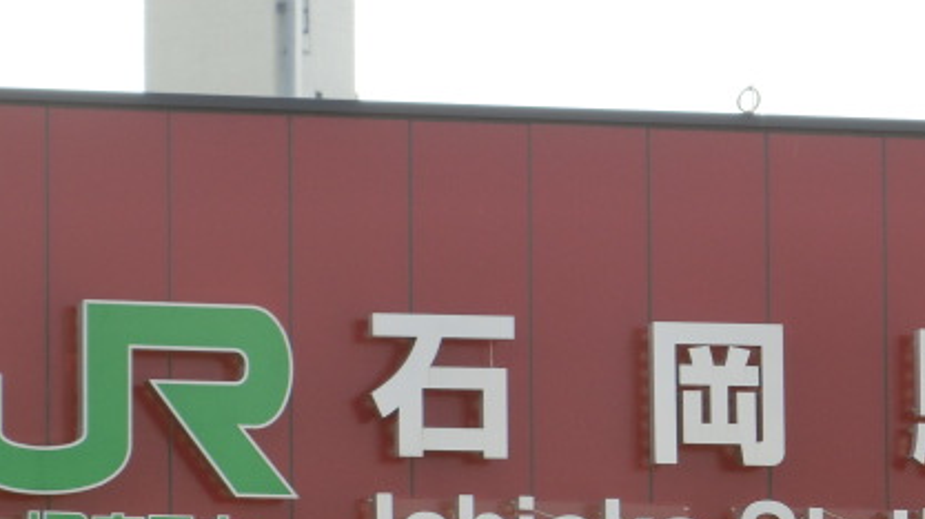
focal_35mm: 492
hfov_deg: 4.4
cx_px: 515
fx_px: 12060
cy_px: 406
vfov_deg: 2.5
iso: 125
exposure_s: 1/320
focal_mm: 52.5
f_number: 5.8
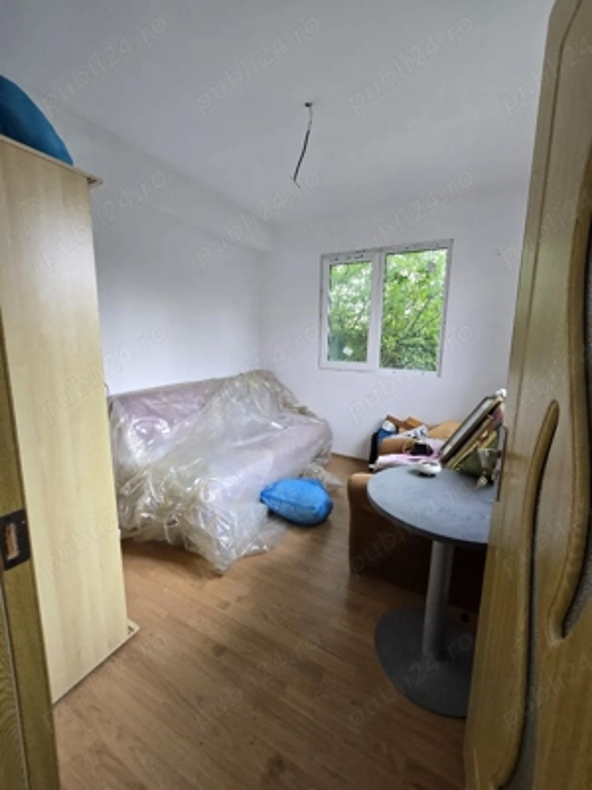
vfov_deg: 106.2
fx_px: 296
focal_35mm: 13
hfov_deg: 89.9
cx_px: 296
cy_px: 395
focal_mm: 2.2
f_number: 2.2
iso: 80
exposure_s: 1/50.3
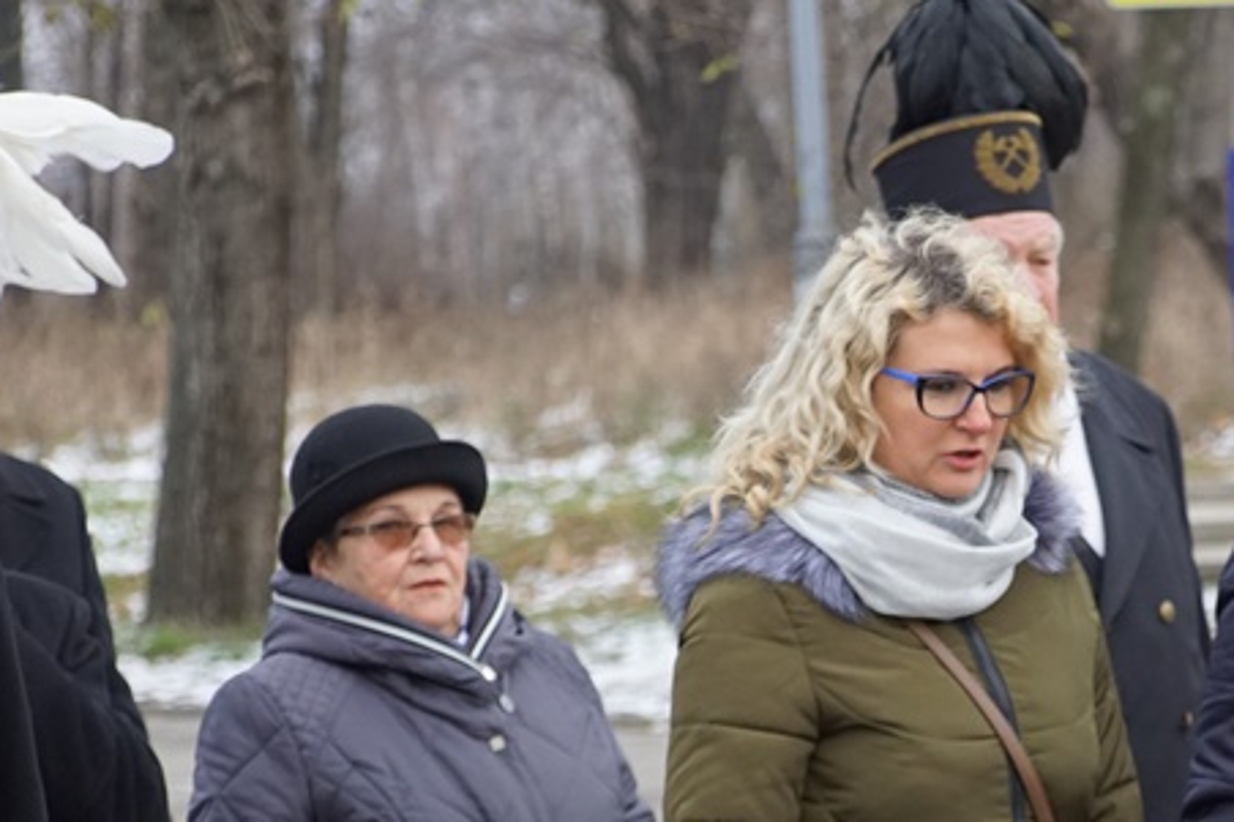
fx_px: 10245
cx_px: 1018
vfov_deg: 4.6
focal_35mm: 299
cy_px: 750
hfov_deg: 6.9
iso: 800
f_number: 5.6
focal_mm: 90
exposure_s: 1/160
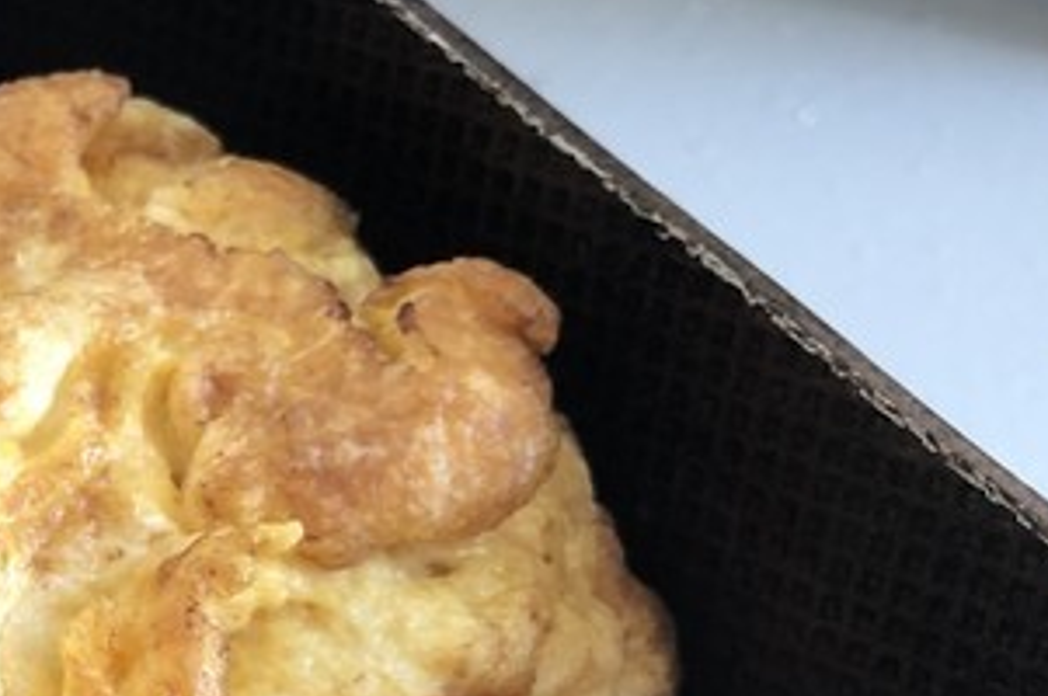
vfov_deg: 13.7
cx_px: -355
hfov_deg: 19.9
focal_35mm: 93
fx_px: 2704
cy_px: 1068
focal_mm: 3.99
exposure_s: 1/17
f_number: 1.8
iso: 40
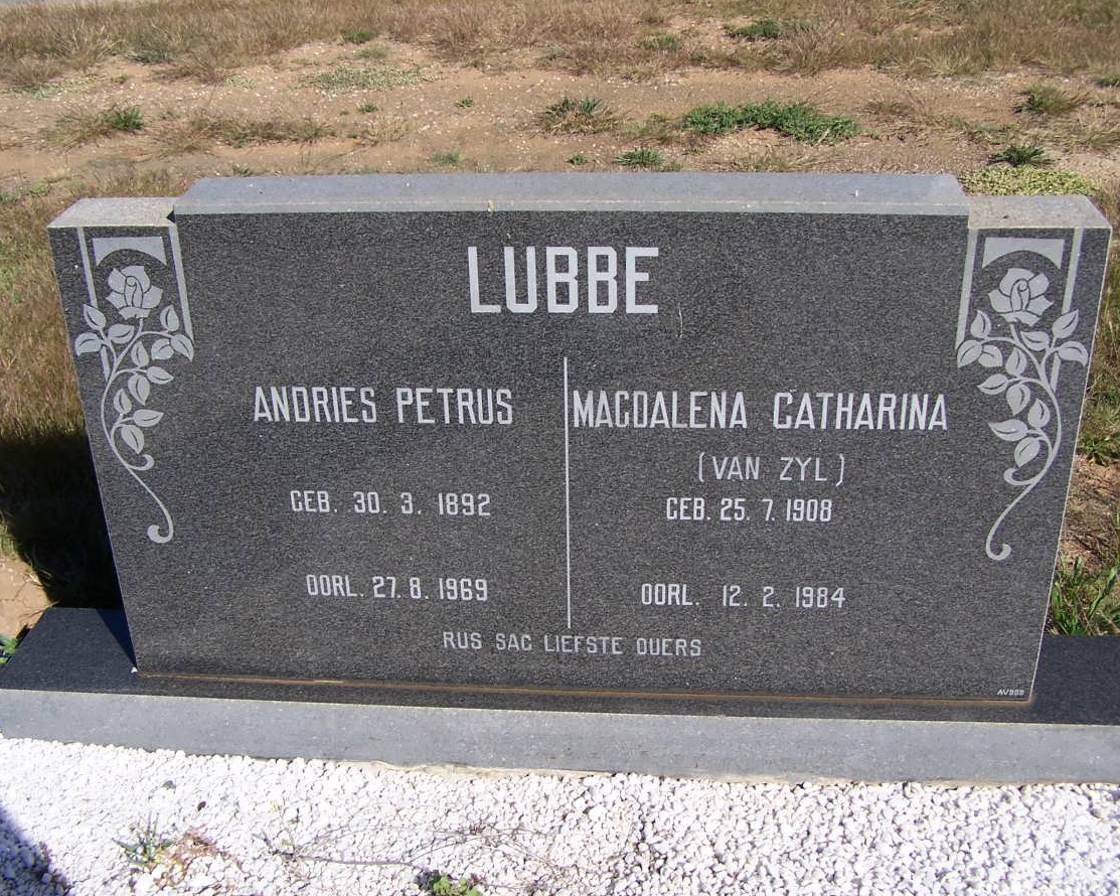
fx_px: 1326
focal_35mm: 40
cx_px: 579
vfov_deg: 37.3
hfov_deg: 45.8
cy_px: 447
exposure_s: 1/1000
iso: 80
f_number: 4
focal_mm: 6.3
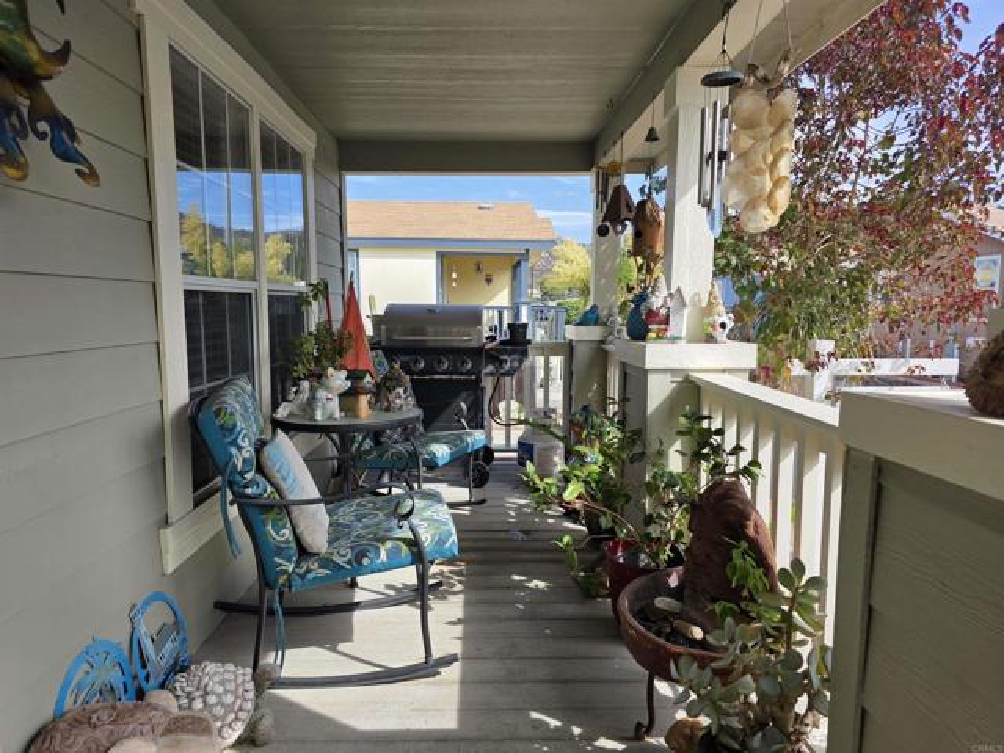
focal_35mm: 23
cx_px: 502
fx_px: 667
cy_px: 376
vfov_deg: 58.9
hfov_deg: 73.9
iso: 80
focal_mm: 6.3
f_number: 1.7
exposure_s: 1/2614
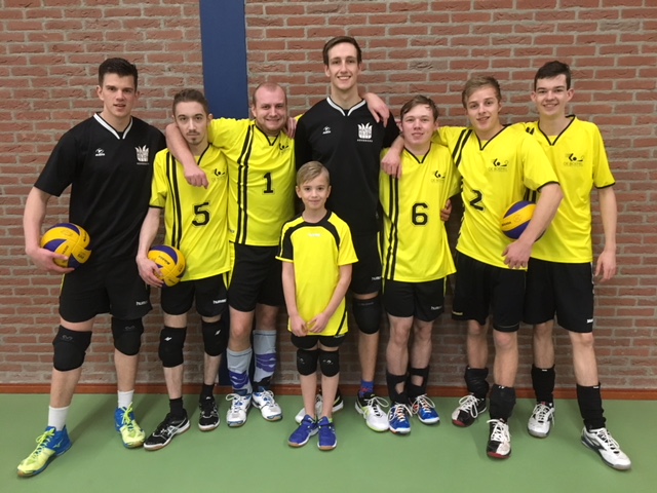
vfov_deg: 48.2
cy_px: 246
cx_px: 328
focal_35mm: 29
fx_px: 550
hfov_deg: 61.7
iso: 200
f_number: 2.2
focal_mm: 4.15
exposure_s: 1/25
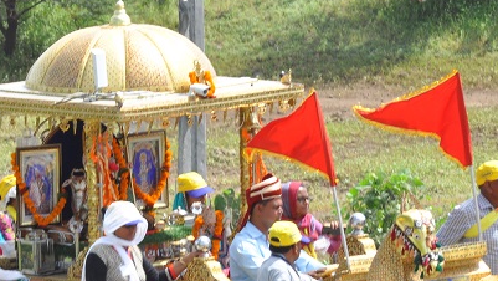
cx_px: 122
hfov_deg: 3.6
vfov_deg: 2.0
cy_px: 236
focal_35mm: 604
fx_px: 7980
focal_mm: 180
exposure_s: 1/125
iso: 400
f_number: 16
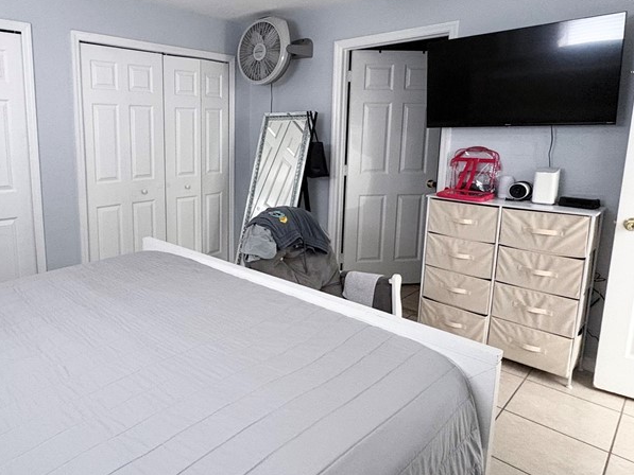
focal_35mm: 24
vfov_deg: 56.5
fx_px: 440
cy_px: 196
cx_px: 218
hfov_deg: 69.8
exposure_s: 1/60
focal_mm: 2.22
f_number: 2.2
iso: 500
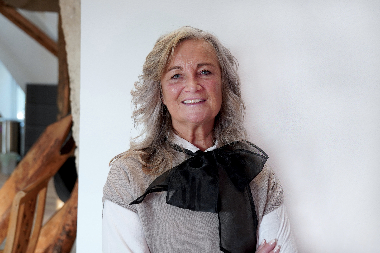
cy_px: 126
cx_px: 190
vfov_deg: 25.8
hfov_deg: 37.9
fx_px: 554
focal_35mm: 52
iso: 250
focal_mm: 35
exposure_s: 1/50
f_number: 2.8
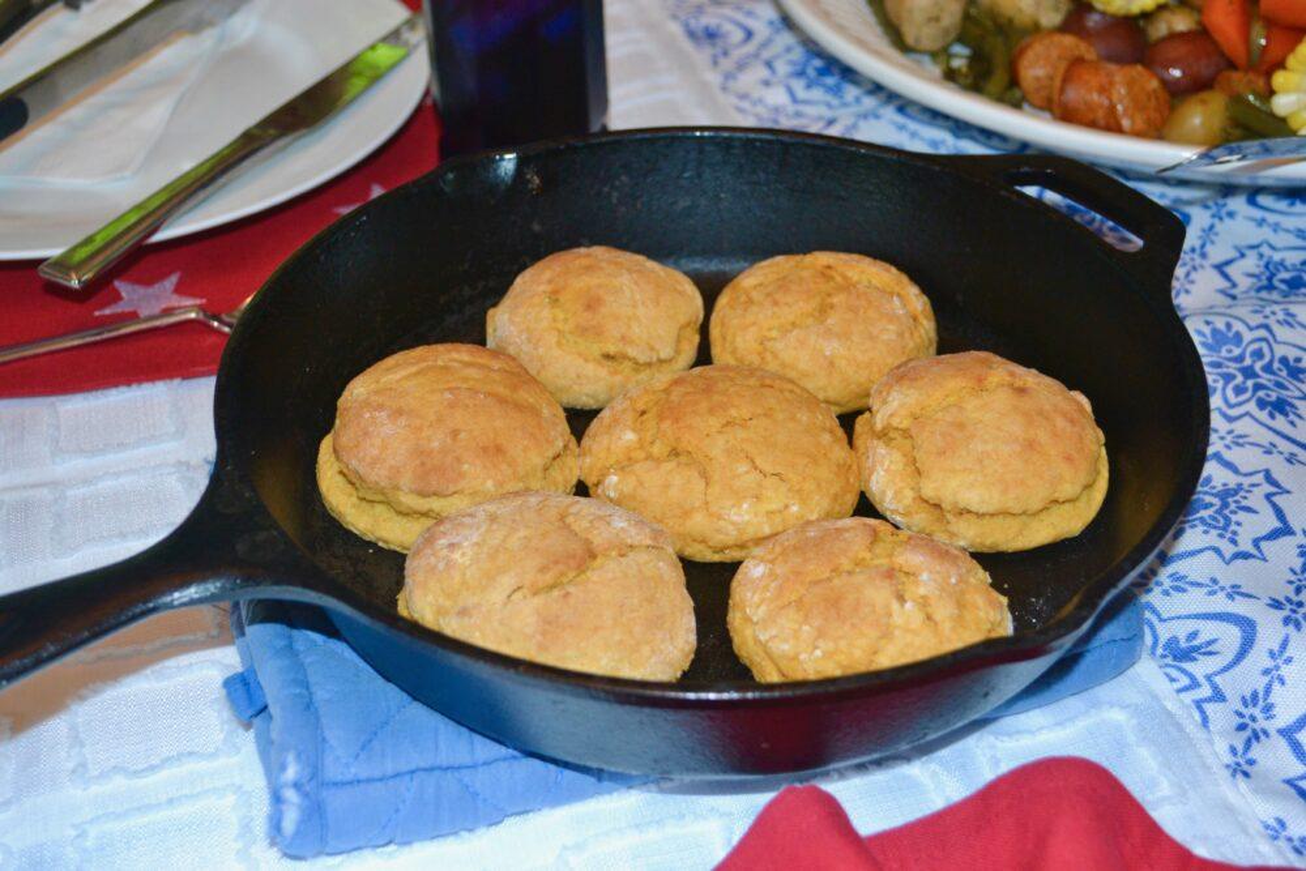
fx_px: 1741
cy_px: 436
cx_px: 653
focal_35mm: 48
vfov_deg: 28.1
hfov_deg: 41.1
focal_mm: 32
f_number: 4.8
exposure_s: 1/60
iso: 1000
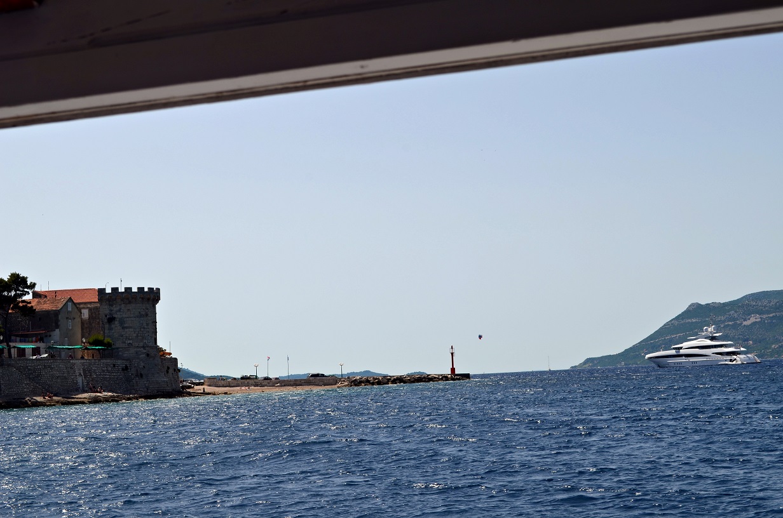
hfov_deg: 33.5
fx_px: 1302
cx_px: 392
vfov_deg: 22.5
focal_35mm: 60
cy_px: 259
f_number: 10
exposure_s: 1/400
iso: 100
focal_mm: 40
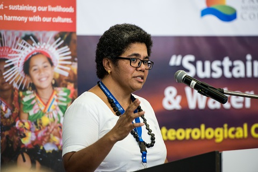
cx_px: 129
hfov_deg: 10.3
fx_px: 1433
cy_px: 86
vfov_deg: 6.9
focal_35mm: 200
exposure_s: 1/160
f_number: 3.5
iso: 2000
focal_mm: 200
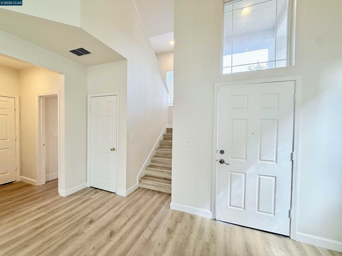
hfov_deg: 102.1
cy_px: 128
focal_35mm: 14
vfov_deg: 85.7
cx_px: 171
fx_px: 138
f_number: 2.2
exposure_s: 1/120
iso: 160
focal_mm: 2.22
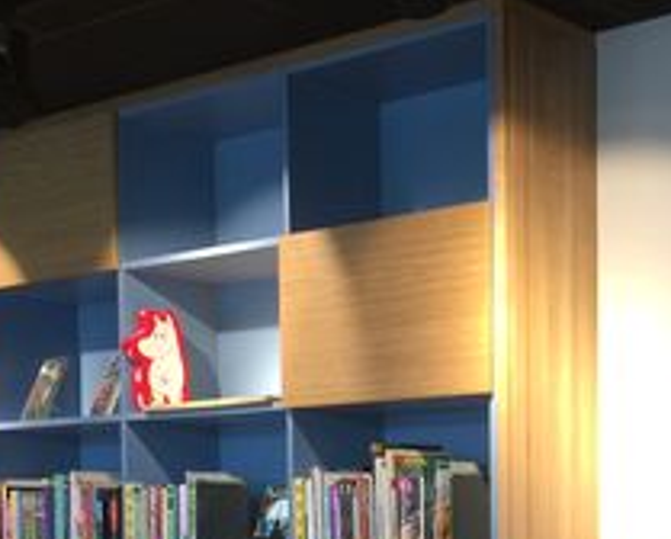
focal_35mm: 75
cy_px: 587
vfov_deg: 19.6
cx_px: 599
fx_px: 1492
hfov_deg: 24.6
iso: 32
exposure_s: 1/33
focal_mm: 4.15
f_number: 2.2
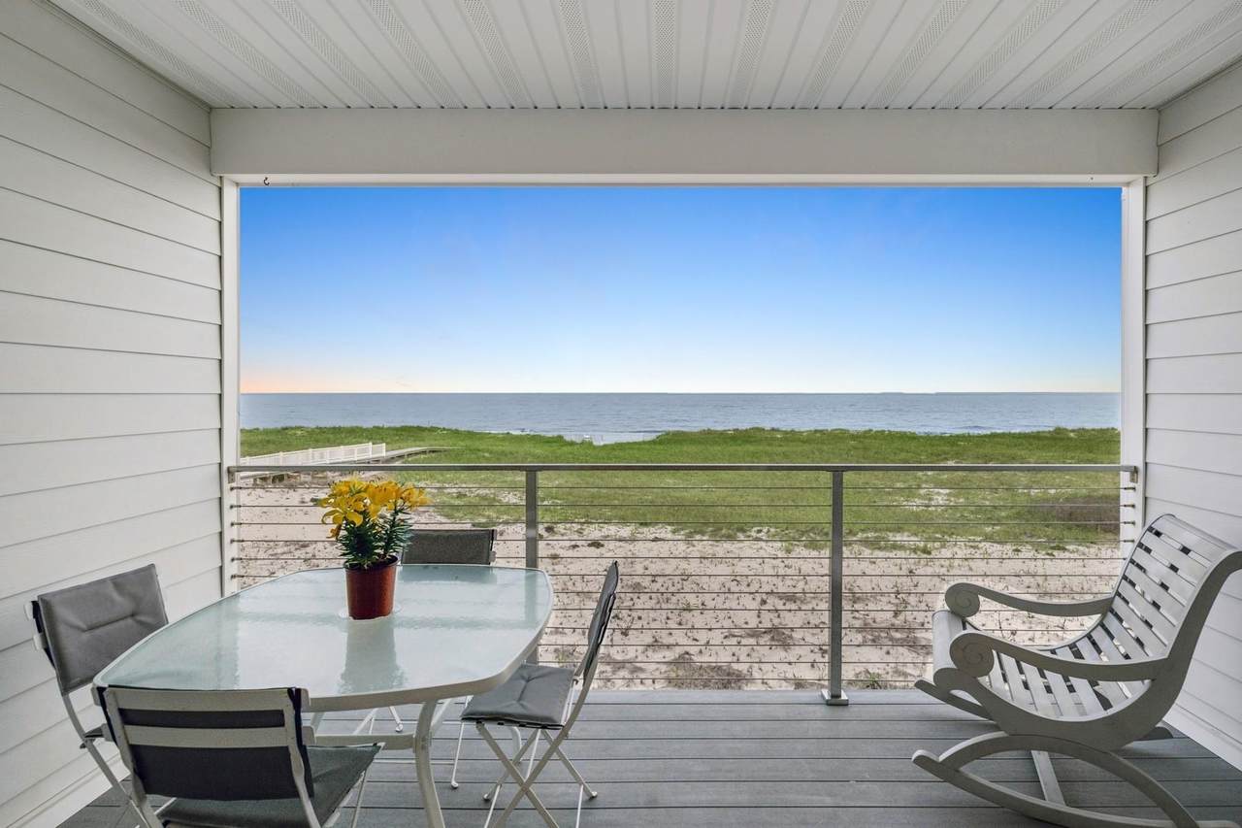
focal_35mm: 17
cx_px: 621
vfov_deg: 70.4
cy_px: 414
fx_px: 586
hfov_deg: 93.3
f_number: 8
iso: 400
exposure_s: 1/500
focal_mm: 17
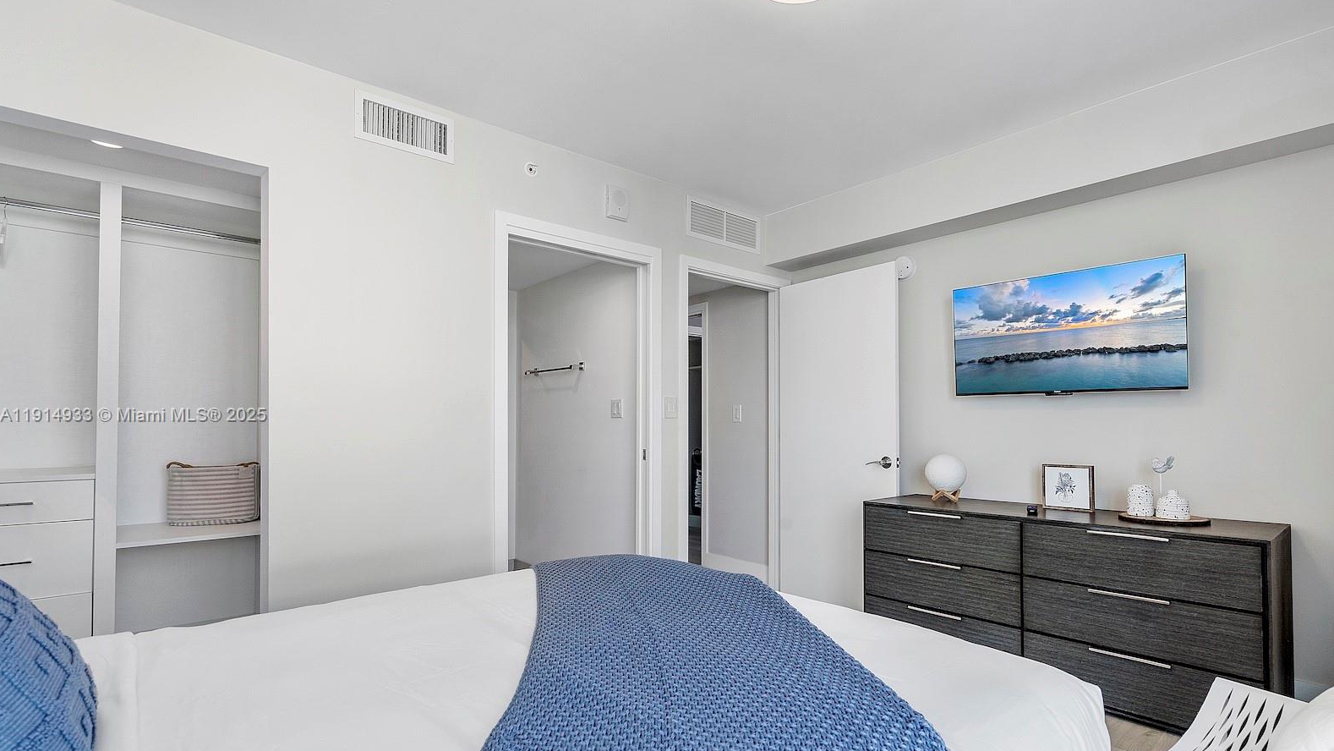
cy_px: 416
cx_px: 672
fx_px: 601
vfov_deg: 63.8
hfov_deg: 95.9
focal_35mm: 17
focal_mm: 16
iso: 640
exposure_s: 1/100
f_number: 8
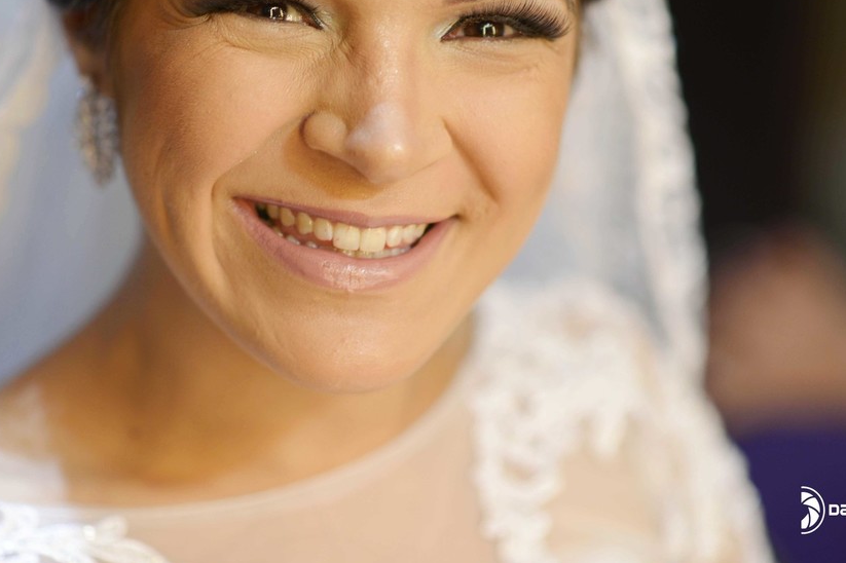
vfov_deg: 11.0
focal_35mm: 124
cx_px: 373
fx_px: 2913
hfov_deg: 16.5
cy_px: 166
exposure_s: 1/80
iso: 320
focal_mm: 85
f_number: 2
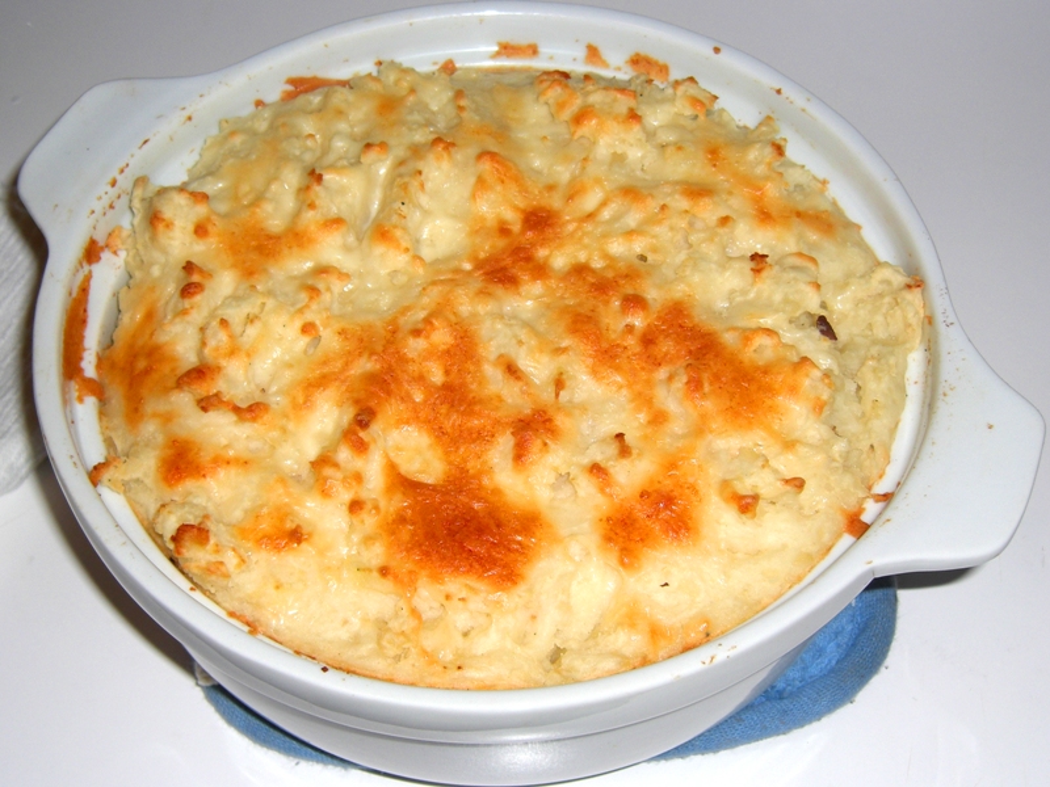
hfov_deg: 49.0
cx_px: 525
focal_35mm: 38
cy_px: 394
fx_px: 1153
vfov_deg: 37.7
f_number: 2.8
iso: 80
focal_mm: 7.9
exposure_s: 1/60
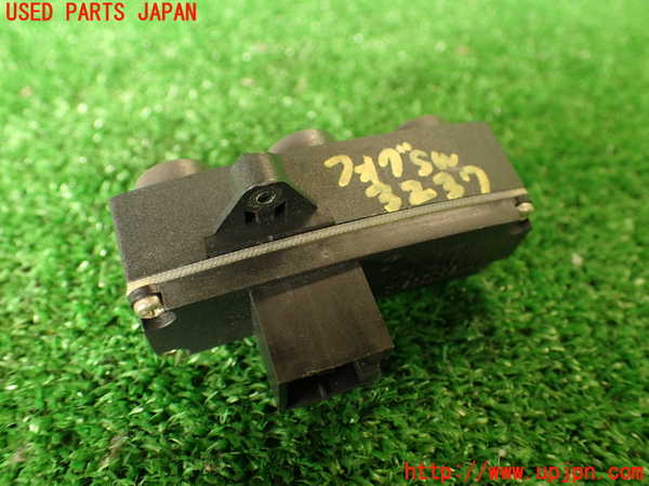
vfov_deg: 44.2
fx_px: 600
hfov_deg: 56.8
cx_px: 324
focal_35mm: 32
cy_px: 243
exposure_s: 1/30
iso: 200
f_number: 2.4
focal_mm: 5.79
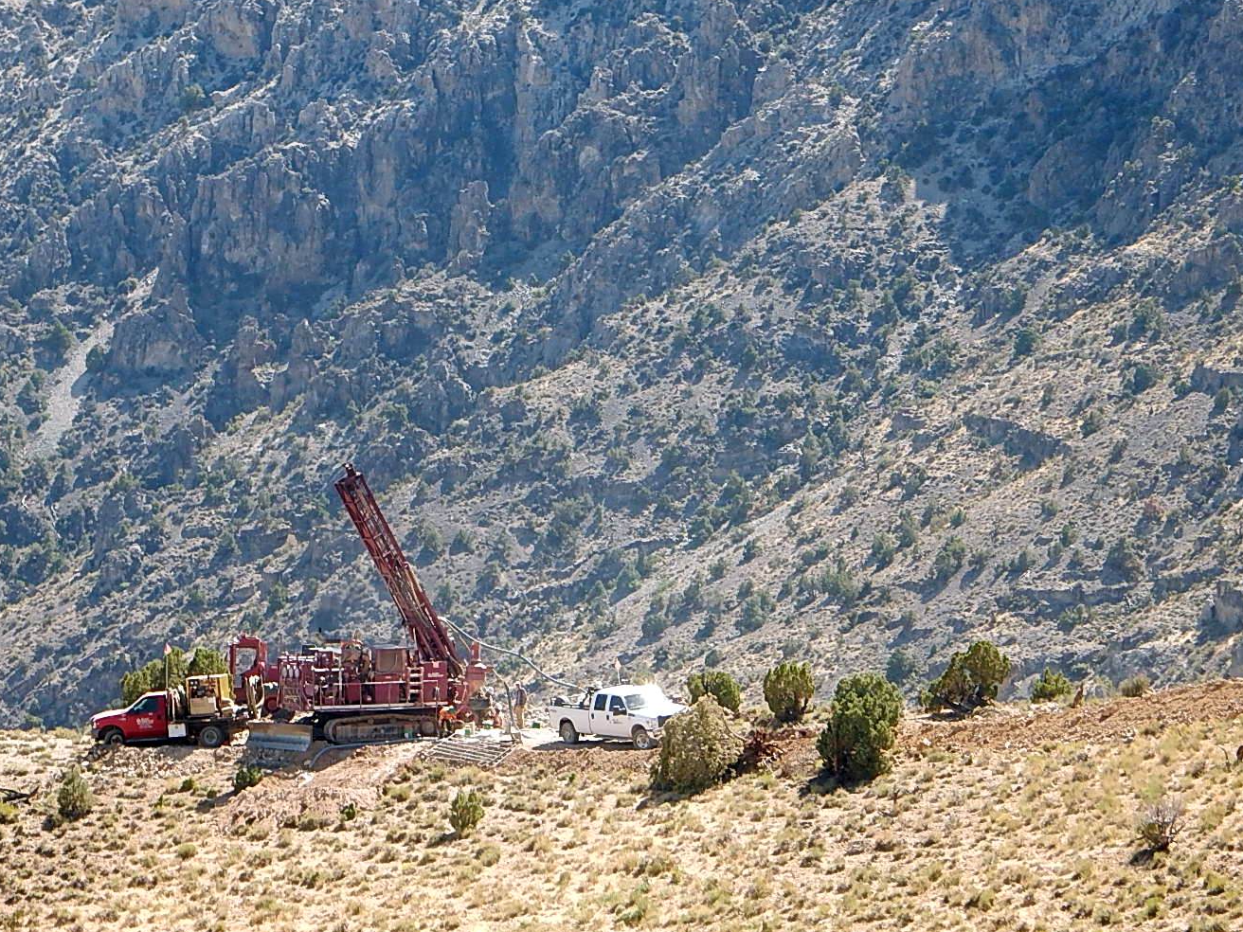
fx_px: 7182
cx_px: 572
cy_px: 407
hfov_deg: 9.9
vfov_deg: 7.4
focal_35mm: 200
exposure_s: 1/160
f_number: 6
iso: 125
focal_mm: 29.2
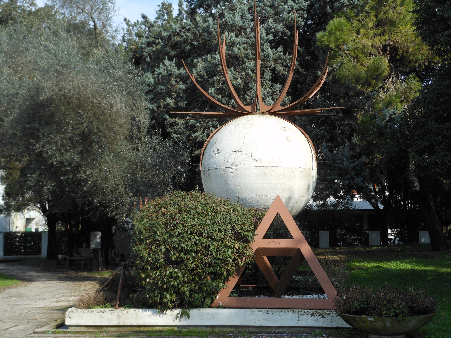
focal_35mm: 45
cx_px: 226
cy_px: 169
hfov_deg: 42.1
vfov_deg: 32.2
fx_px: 586
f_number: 4.6
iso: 80
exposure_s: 1/320
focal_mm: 8.1
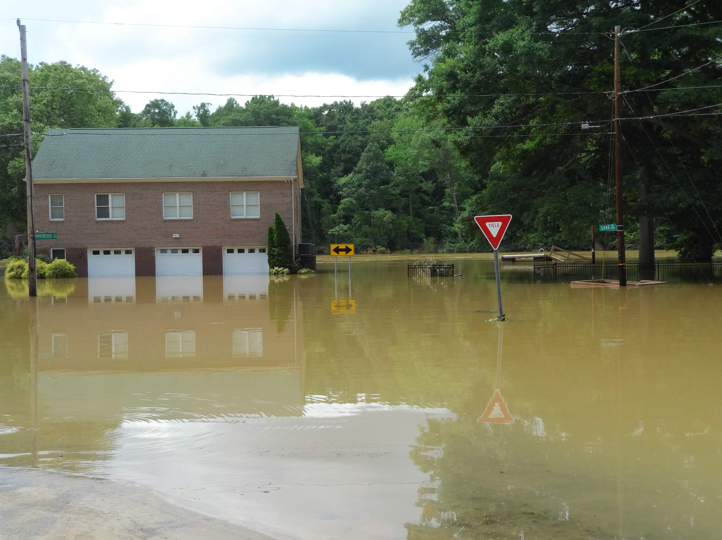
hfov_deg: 38.9
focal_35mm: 49
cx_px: 361
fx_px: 1021
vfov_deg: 29.6
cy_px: 270
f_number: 4.5
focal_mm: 8.9
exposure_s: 1/500
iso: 100
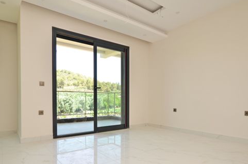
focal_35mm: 22
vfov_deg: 56.5
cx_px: 124
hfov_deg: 78.7
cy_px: 99
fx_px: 151
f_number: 5.6
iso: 200
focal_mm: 10
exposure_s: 1/100
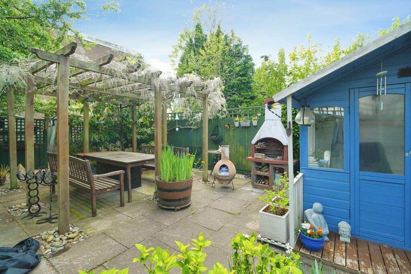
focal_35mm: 16
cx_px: 206
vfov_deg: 73.8
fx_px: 183
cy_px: 137
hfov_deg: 96.7
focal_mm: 16
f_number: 10
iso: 200
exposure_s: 1/30
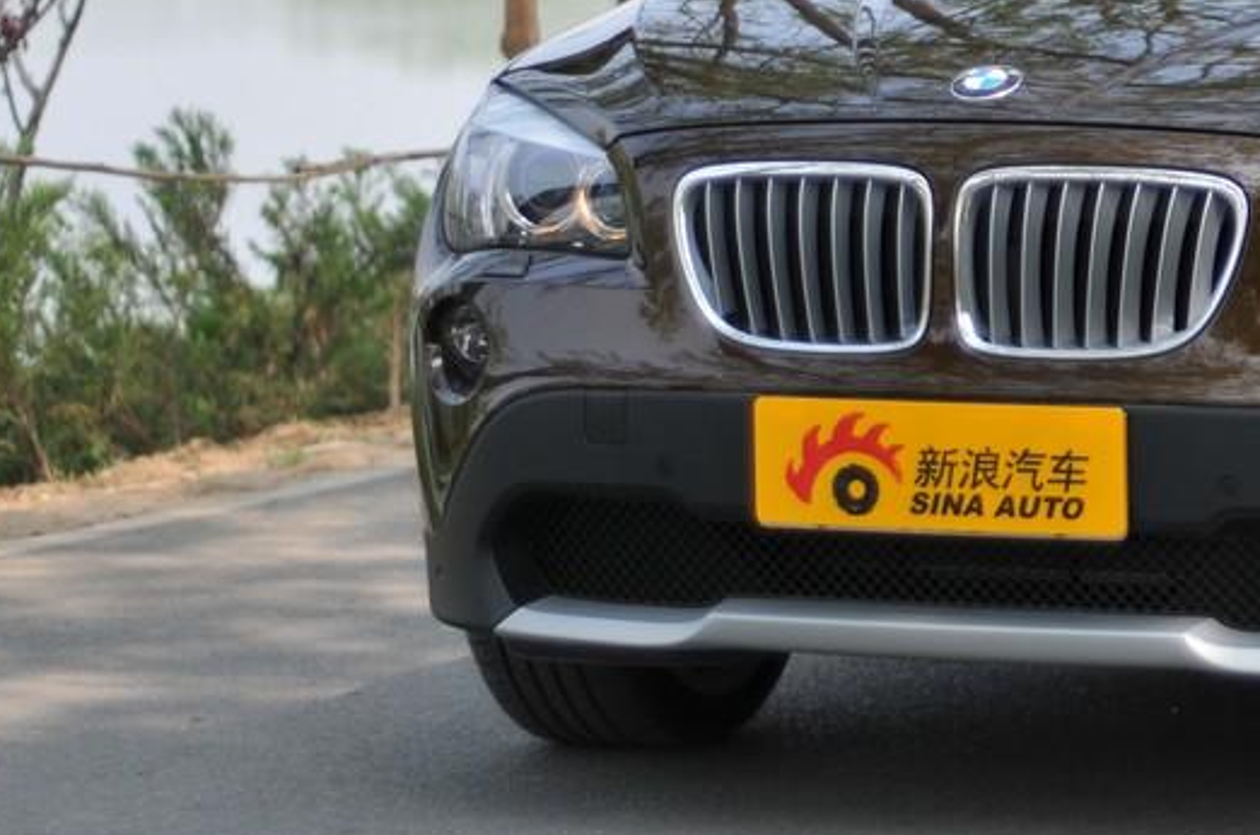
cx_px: 1475
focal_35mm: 184
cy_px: 118
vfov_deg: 7.4
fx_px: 6428
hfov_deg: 11.0
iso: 200
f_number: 2
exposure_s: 1/3200
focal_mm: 50
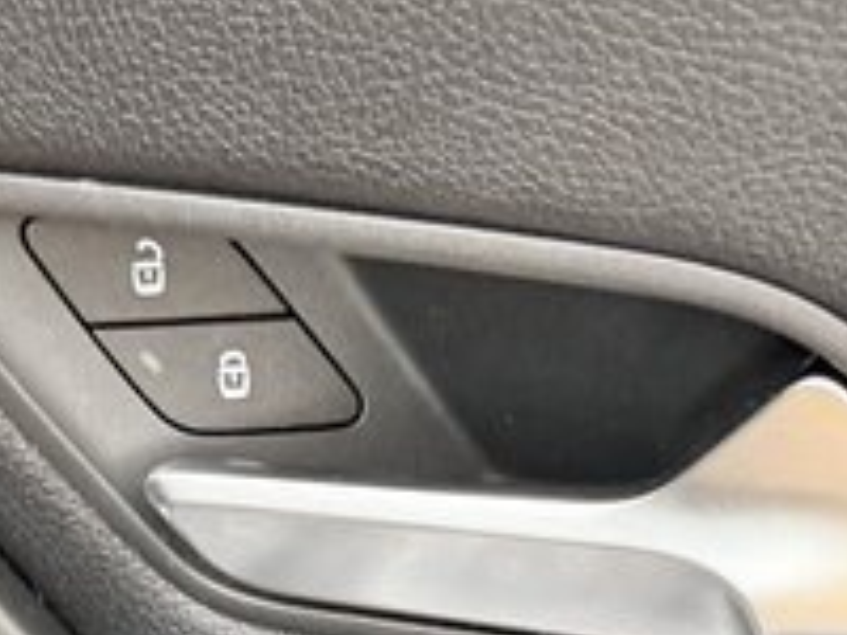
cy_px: 762
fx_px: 2349
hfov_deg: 20.4
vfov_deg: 14.9
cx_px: 449
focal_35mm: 96
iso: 200
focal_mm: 6.76
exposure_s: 1/66
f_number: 1.78
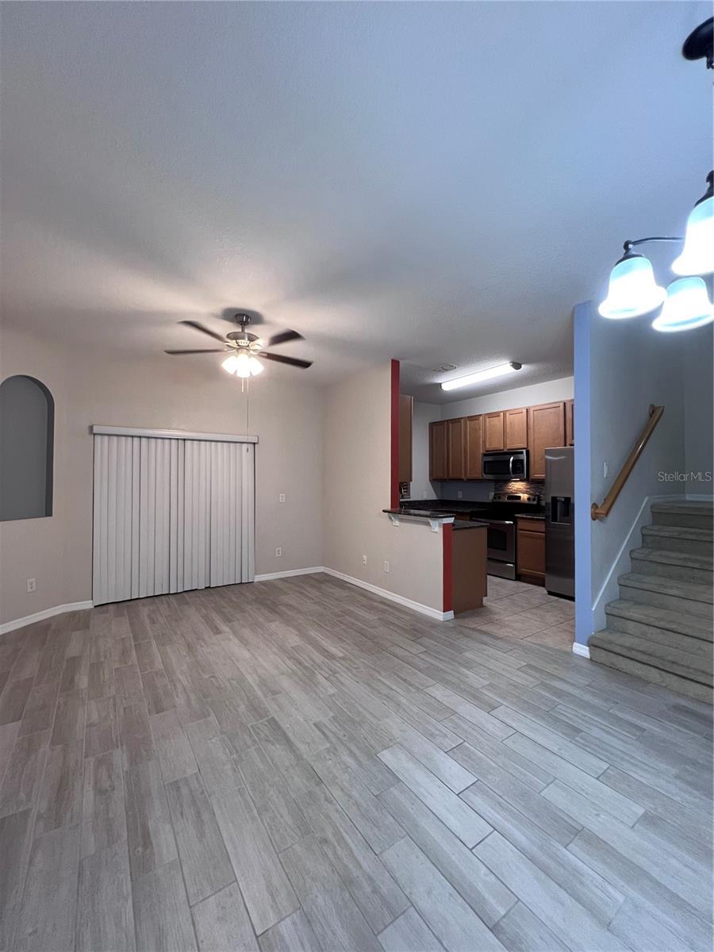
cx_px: 357
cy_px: 476
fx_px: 358
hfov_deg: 89.9
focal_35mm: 13
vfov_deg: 106.2
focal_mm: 1.57
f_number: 1.8
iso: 200
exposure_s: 1/60
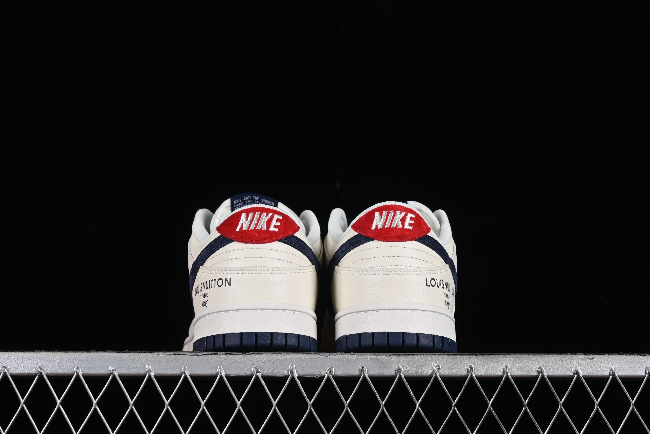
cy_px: 217
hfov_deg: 27.0
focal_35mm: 75
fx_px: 1354
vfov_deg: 18.2
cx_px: 325
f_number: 8
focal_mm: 50
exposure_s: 1/80
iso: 160
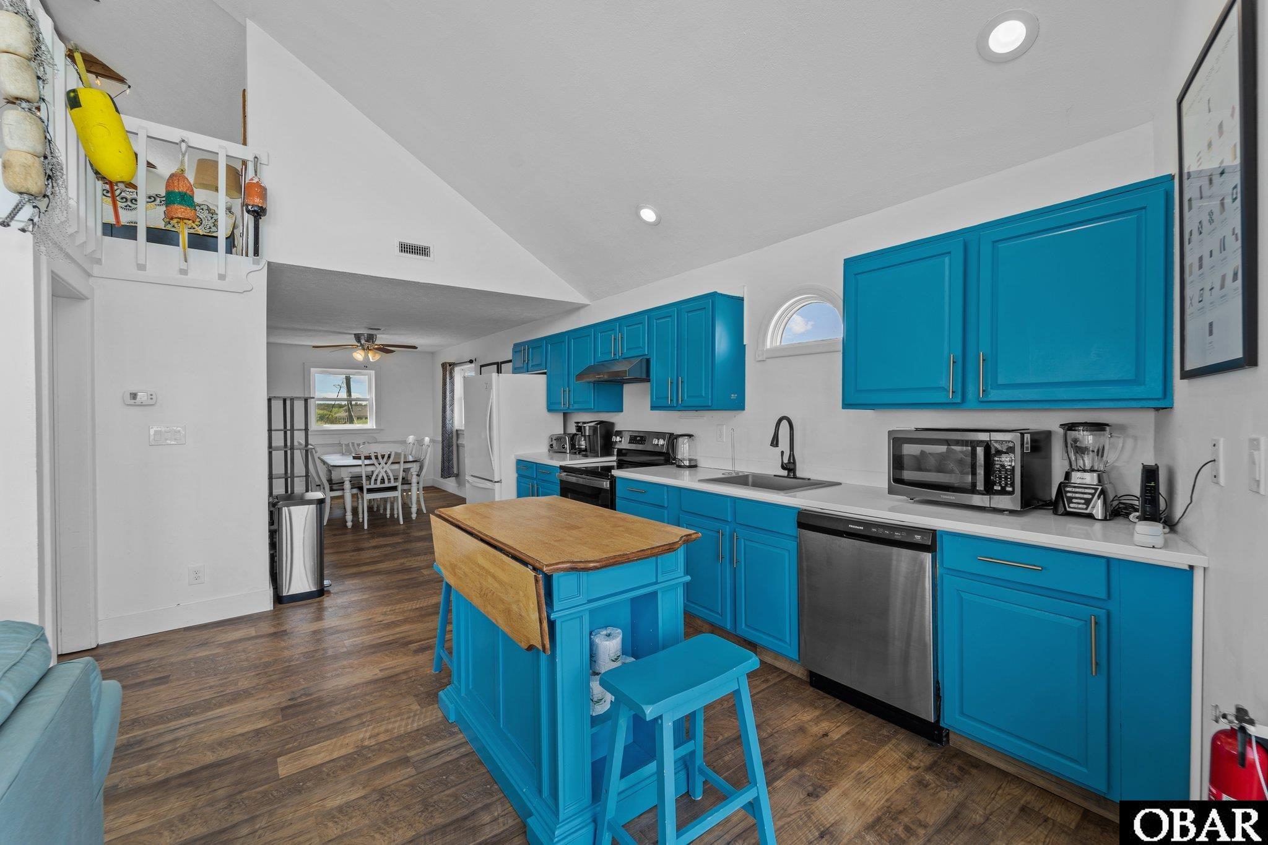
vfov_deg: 81.2
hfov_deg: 104.3
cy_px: 422
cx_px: 634
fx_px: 493
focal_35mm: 14
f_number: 8
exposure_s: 1/5
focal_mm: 14
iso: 100
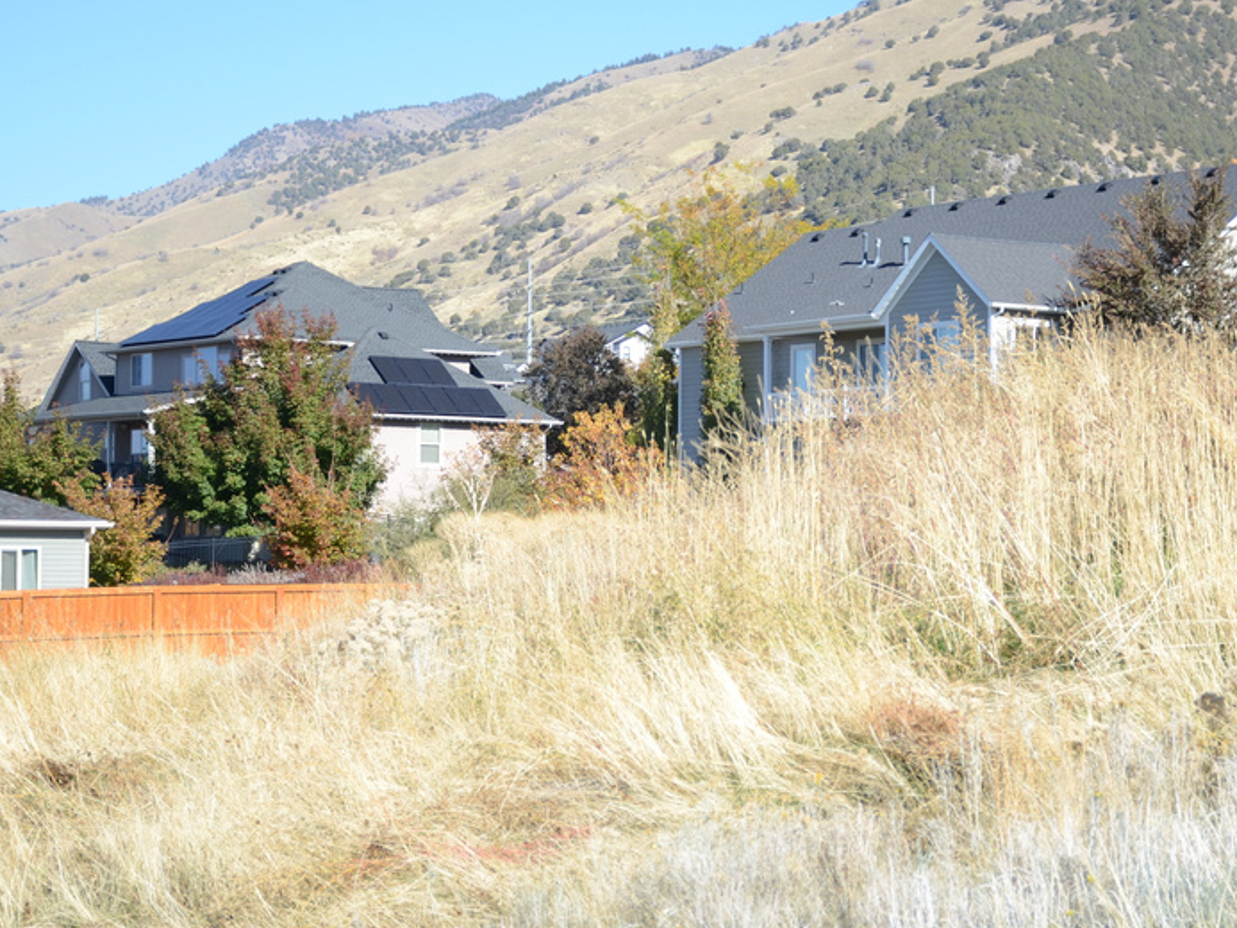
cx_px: 737
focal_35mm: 96
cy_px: 443
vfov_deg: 15.5
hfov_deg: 20.5
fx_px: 3421
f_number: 4.5
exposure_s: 1/400
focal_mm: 45
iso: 100
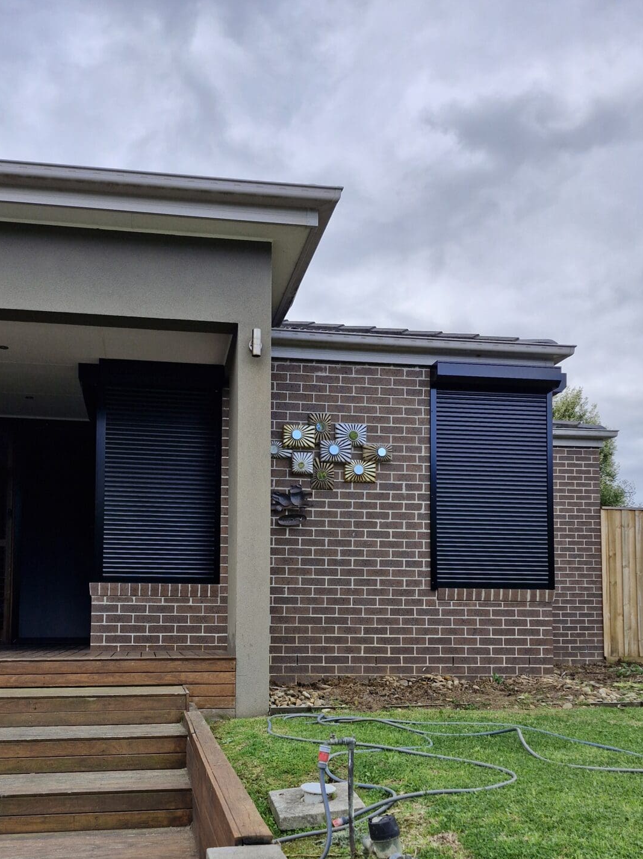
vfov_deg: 57.0
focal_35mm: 31
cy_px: 576
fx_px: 768
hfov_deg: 45.2
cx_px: 267
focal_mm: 5.54
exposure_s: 1/359
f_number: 1.8
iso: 50
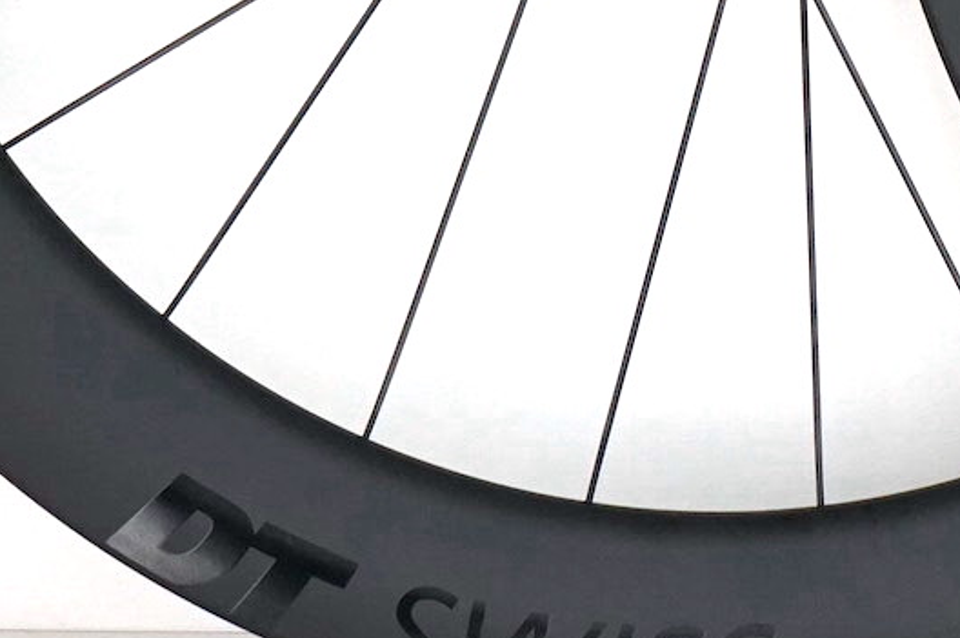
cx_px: 1322
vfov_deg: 5.9
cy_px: -307
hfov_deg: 8.8
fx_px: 6154
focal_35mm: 231
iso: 1000
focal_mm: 61
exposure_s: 1/160
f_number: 5.6
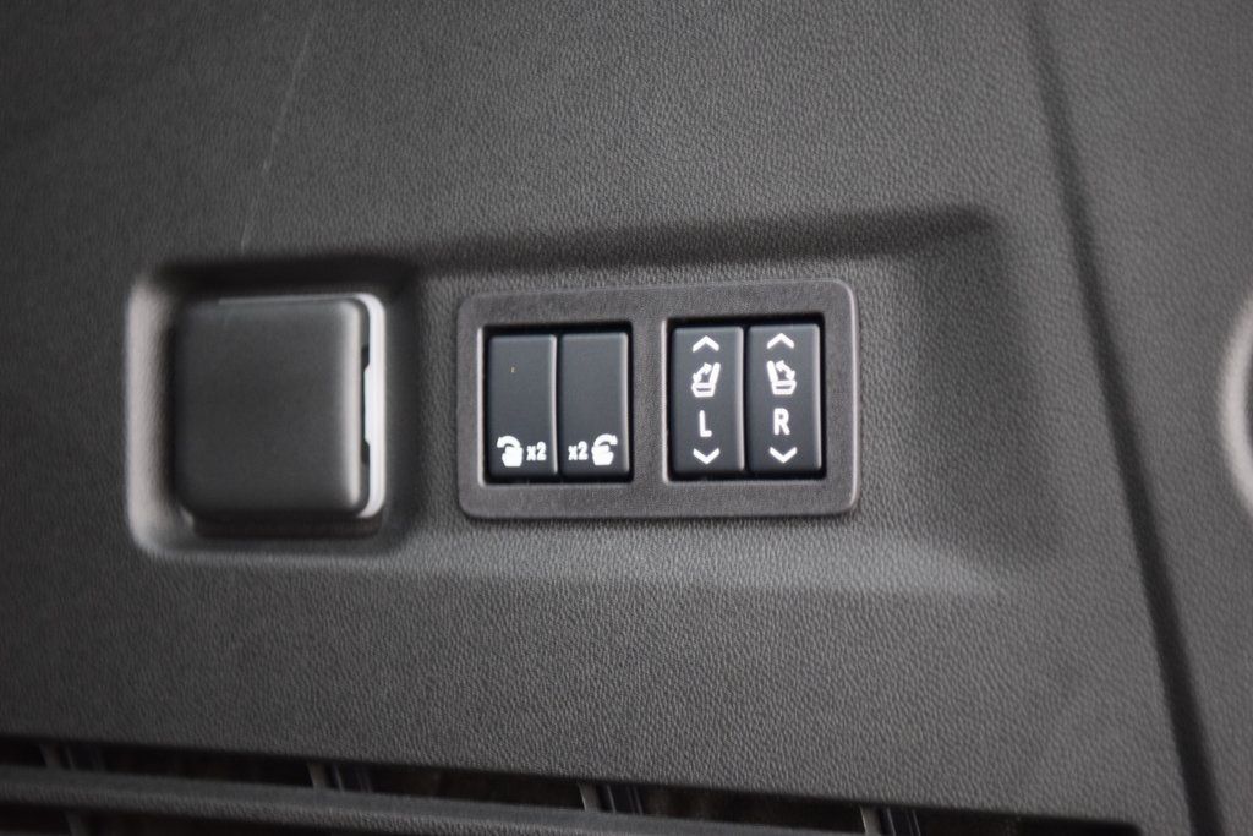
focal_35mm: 93
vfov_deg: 14.7
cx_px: 626
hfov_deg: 21.9
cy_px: 418
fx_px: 3237
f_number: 2.8
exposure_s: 1/5
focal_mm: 62
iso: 1600
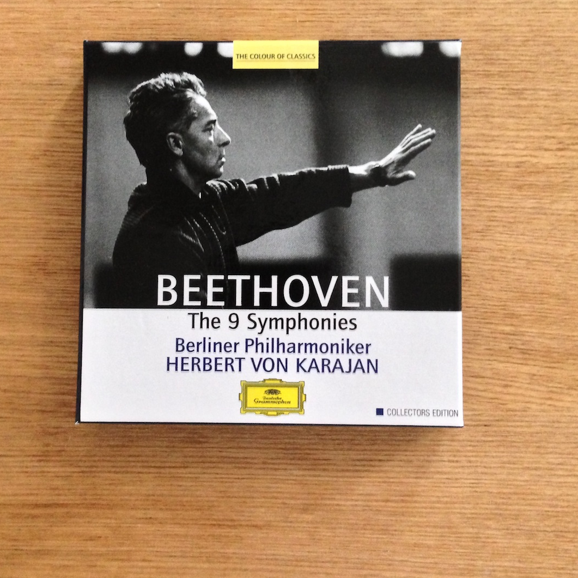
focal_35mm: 44
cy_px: 239
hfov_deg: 38.3
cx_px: 286
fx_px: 831
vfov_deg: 38.2
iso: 500
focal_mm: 4.13
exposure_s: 1/15
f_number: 2.4
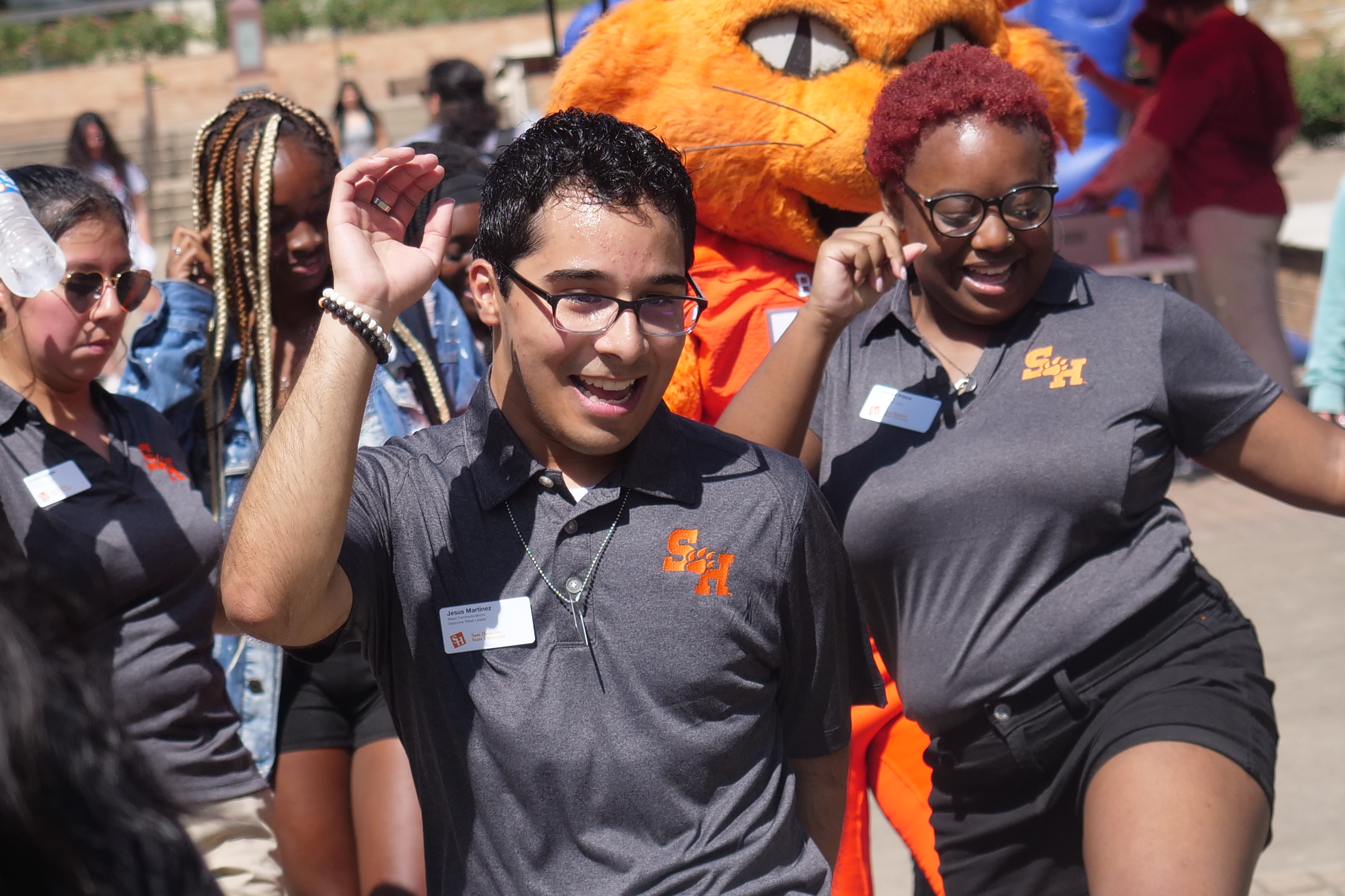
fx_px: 4558
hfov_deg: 16.8
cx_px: 751
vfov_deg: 11.2
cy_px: 405
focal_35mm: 122
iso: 200
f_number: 2.8
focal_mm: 31
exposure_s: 1/3200
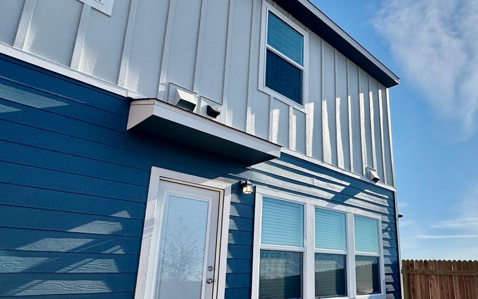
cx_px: 346
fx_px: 352
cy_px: 184
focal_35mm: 27
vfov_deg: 45.7
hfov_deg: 65.1
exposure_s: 1/3906
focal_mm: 2.22
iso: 50
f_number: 2.2
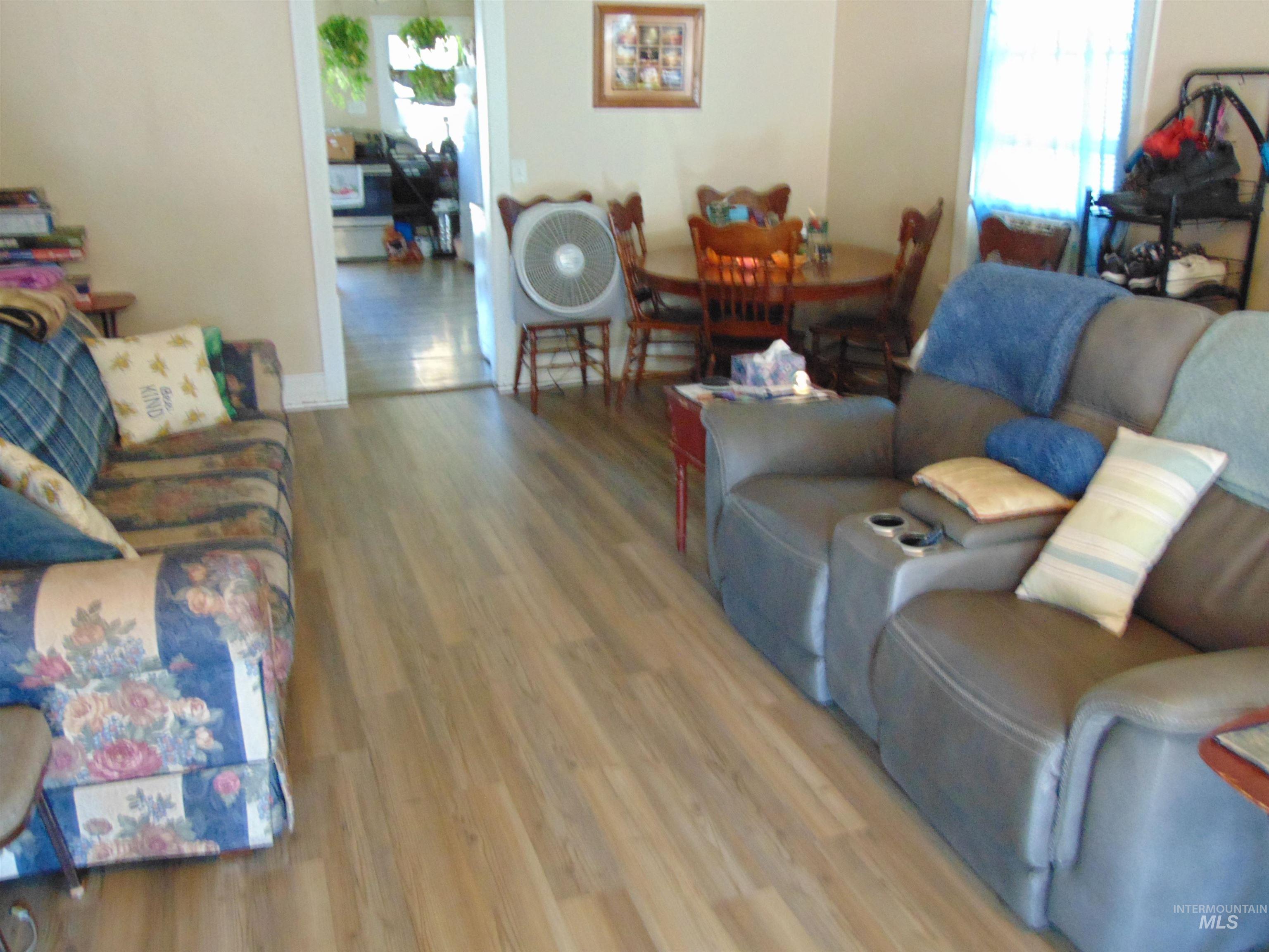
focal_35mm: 30
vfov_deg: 46.8
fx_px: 1100
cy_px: 476
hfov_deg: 60.0
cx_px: 634
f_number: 3.1
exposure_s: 1/20
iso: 400
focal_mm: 5.4
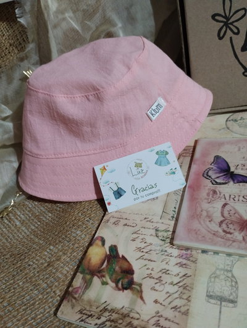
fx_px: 266
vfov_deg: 63.4
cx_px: 124
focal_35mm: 28
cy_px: 164
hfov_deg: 49.9
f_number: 1.8
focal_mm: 4.27
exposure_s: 1/25
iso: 1259
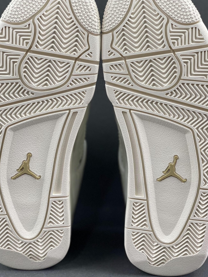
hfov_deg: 19.1
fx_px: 617
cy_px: 104
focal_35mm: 77
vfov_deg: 25.3
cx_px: 100
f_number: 2
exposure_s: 1/100
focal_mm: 6
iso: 40
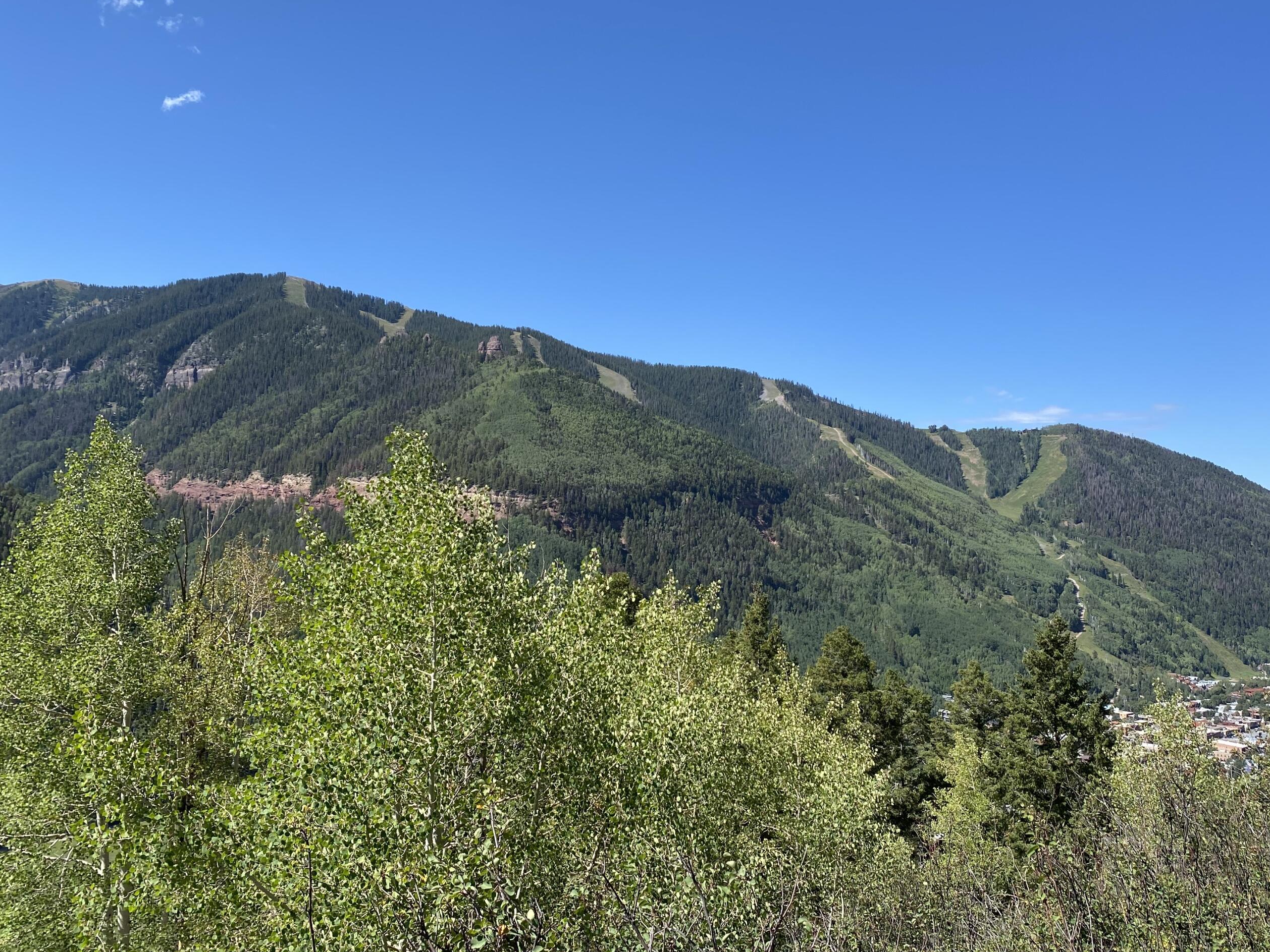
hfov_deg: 58.1
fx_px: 1137
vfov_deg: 45.4
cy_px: 451
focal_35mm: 31
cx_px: 732
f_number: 1.8
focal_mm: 4.25
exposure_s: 1/1961
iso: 32
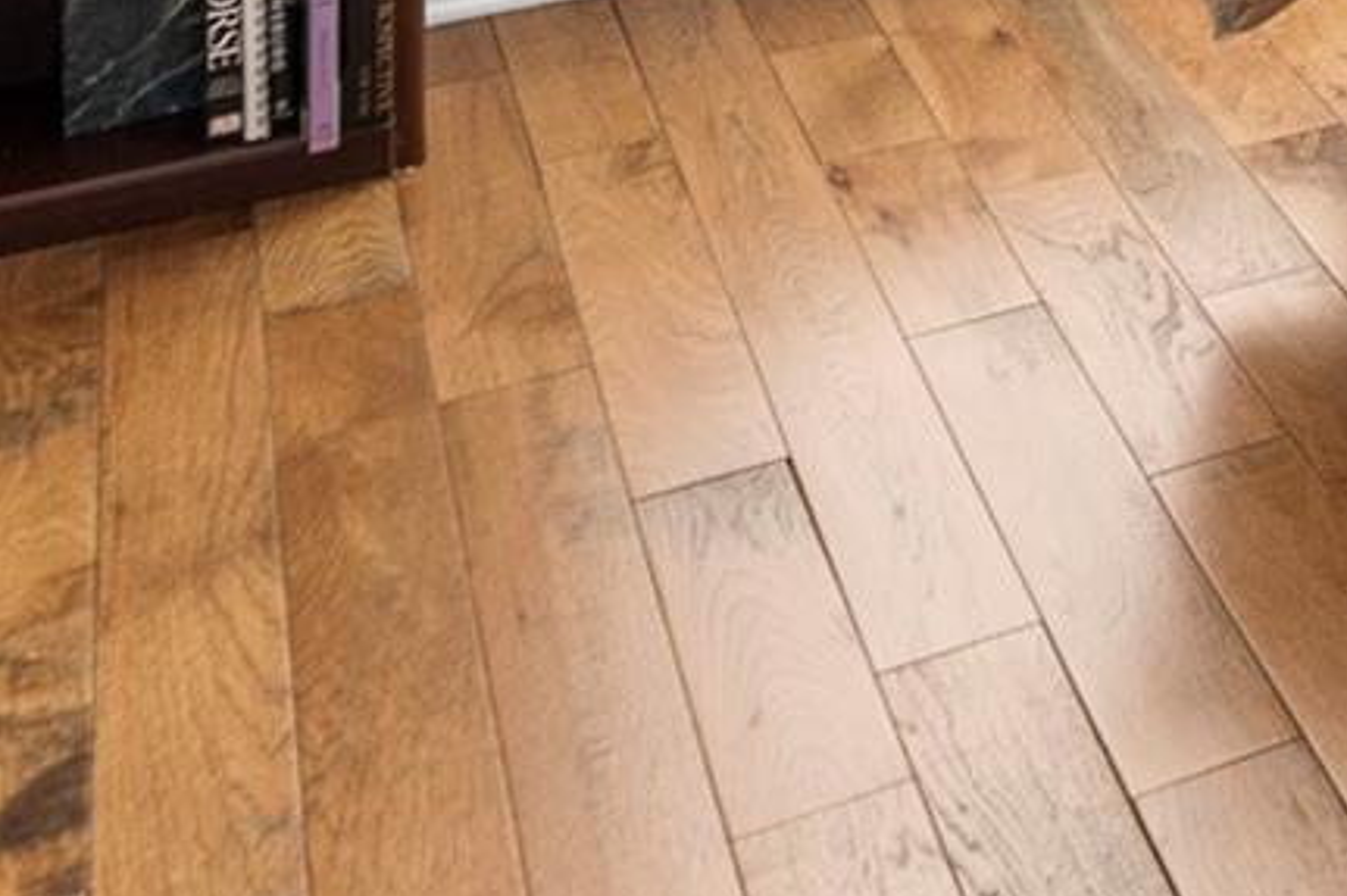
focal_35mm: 76
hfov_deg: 21.3
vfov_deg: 13.7
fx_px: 2842
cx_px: 2147
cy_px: -1150
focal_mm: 16
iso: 250
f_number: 8
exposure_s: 1/25
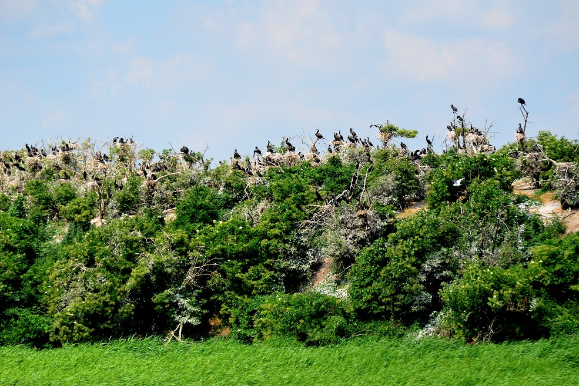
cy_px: 193
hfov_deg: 8.0
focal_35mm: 258
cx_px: 292
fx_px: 4150
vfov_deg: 5.3
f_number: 5
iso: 1600
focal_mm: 170
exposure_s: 1/8000
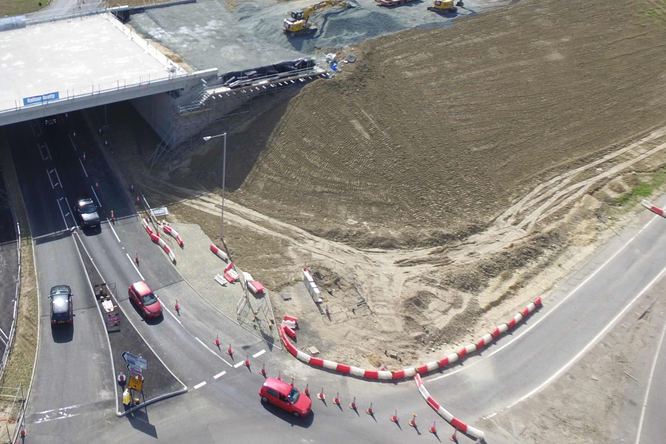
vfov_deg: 34.9
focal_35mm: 37
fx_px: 684
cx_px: 115
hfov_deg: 48.4
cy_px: 96
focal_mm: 3.61
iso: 100
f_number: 2.8
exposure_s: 1/672
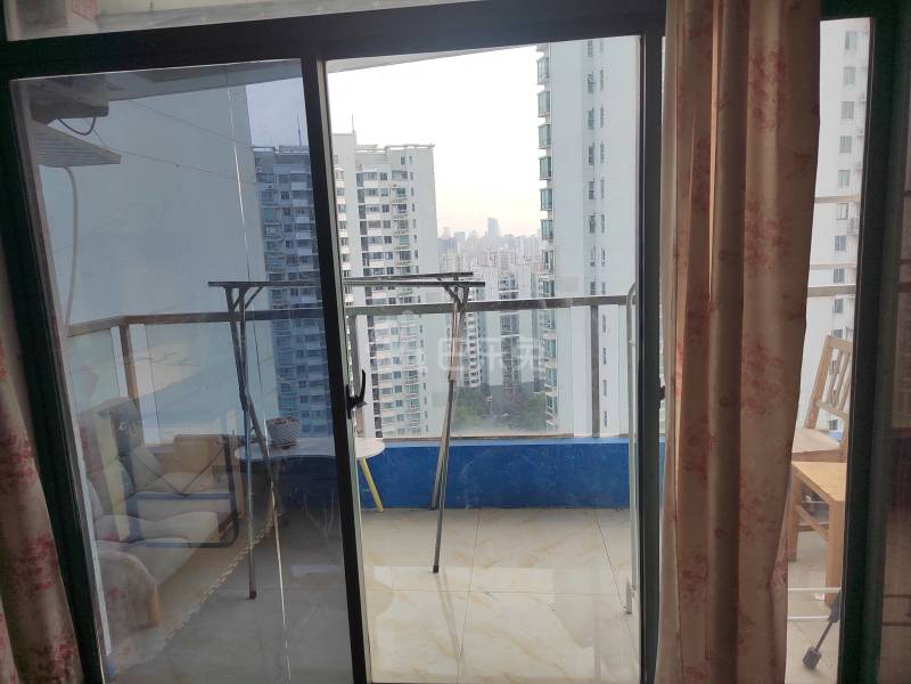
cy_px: 342
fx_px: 605
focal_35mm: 23
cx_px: 456
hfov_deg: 73.9
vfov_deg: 58.9
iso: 153
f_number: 1.9
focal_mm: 5.52
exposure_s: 1/100
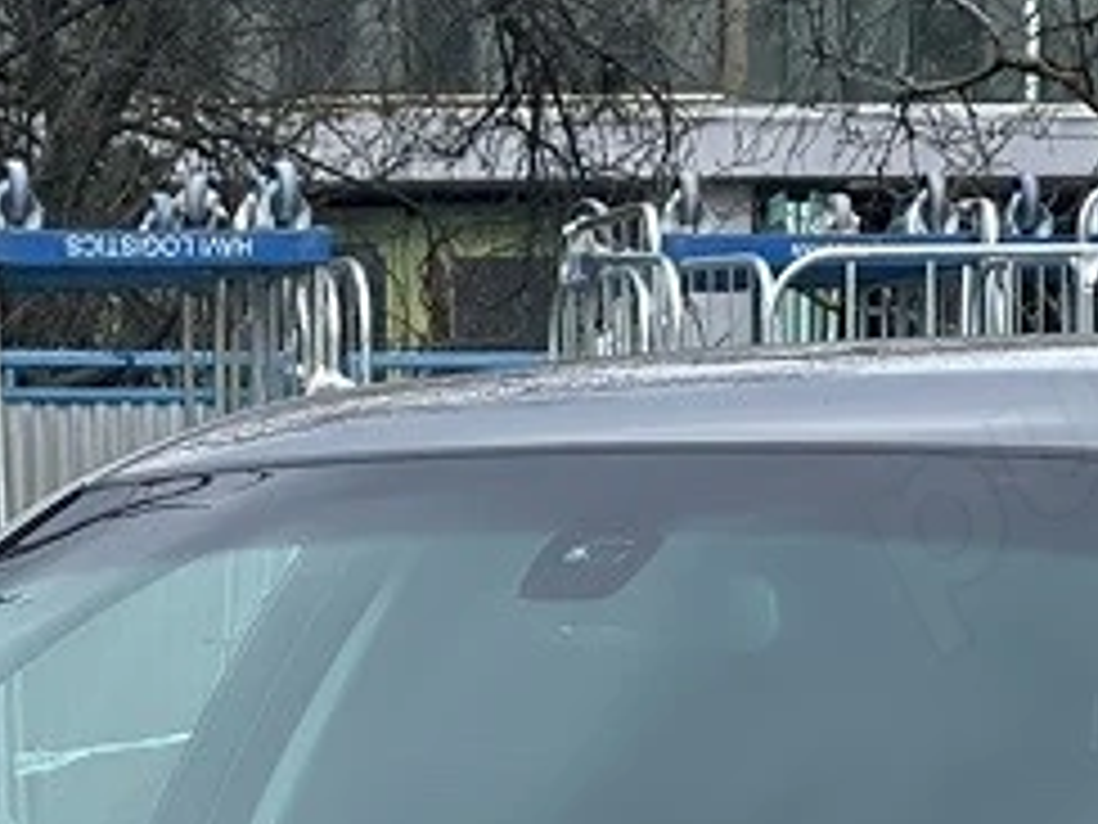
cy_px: 1445
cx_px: 477
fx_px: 8310
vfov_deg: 5.6
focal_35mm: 262
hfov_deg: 7.6
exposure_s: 1/447
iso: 32
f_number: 2.2
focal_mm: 7.5
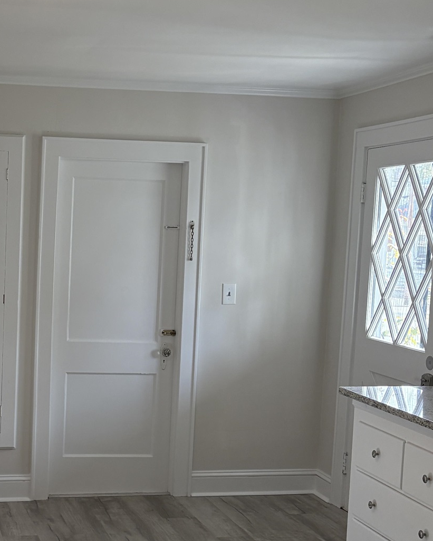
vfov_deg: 33.0
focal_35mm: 57
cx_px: 28
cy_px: 308
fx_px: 913
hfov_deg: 25.7
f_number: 1.6
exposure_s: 1/161
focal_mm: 5.96
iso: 125
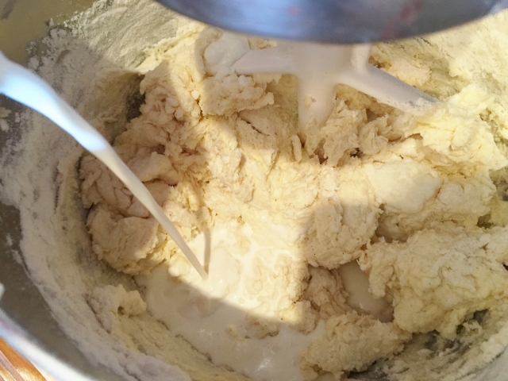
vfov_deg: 48.2
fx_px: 426
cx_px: 254
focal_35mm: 29
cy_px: 190
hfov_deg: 61.7
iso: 100
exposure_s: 1/10
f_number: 2.2
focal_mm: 4.15
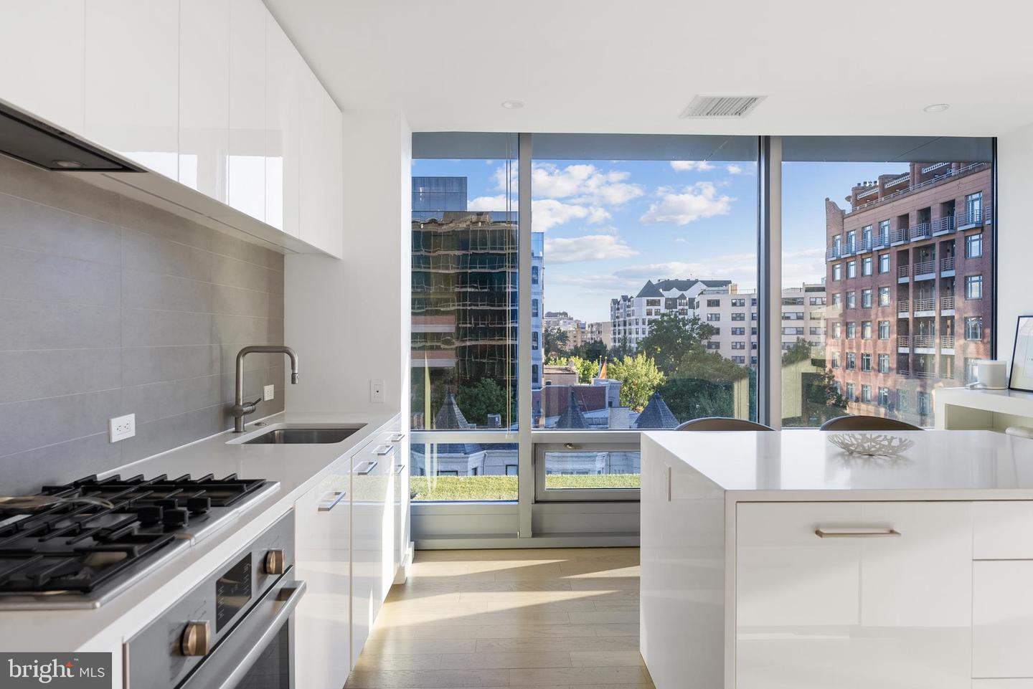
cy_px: 344
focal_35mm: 22
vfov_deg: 57.3
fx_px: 631
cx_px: 516
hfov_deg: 78.6
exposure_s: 1/25
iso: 320
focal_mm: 22
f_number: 4.5
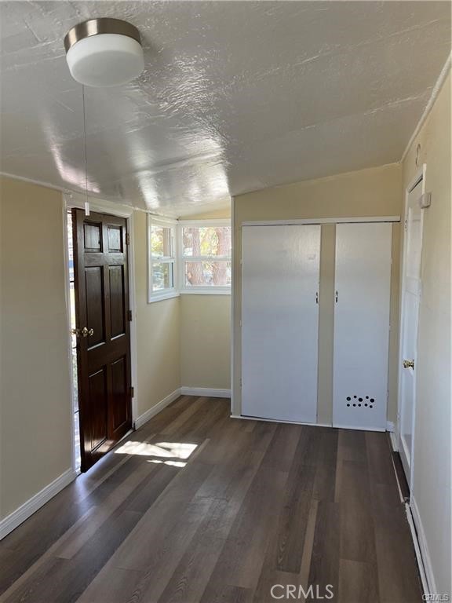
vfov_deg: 67.3
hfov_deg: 53.1
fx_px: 453
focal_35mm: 26
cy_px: 302
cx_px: 226
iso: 100
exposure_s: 1/122
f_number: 1.6
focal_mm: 5.1
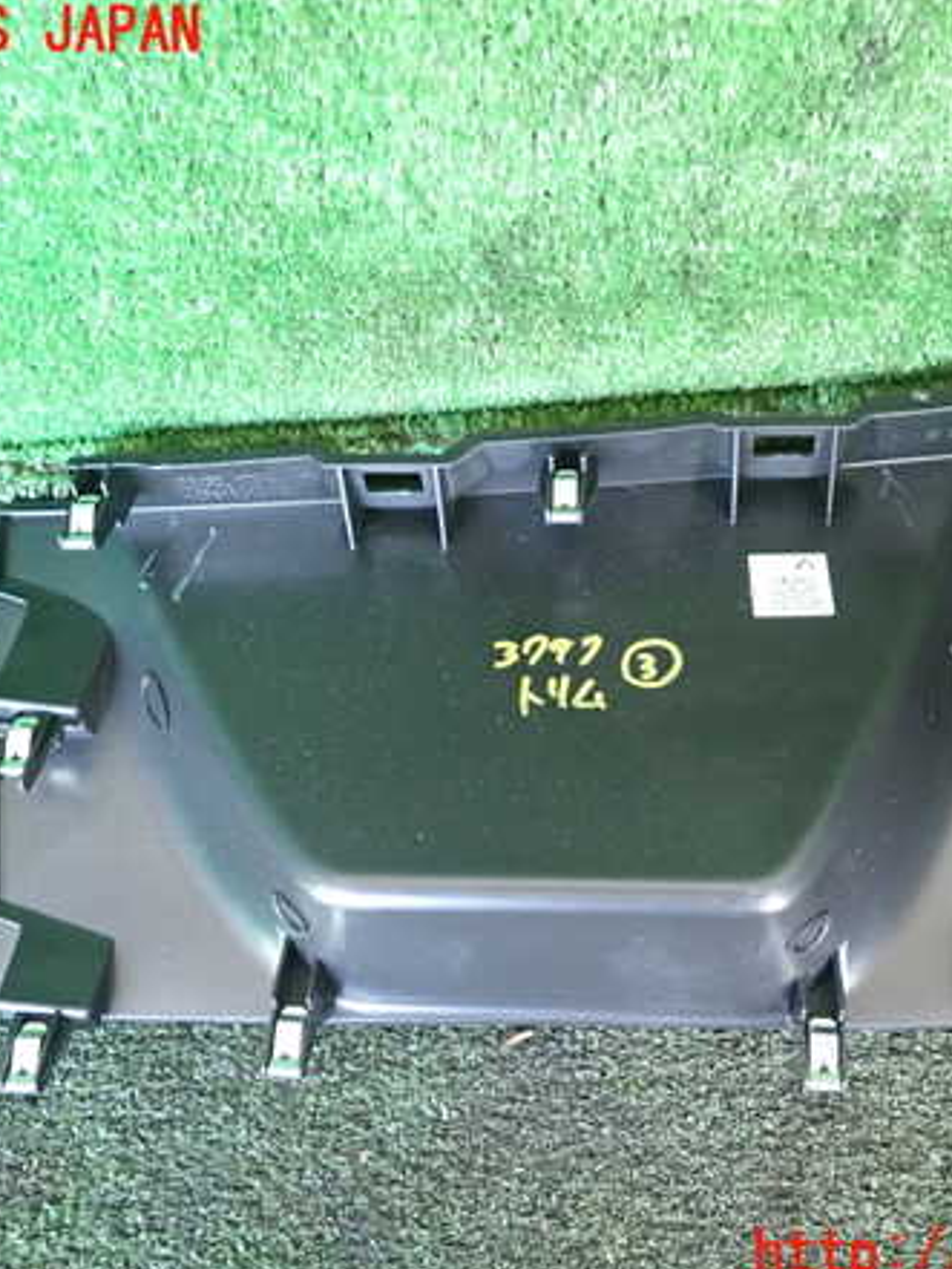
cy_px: 645
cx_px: 541
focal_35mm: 34
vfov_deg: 53.9
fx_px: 1246
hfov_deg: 41.7
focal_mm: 4.5
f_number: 2
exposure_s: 1/30
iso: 400
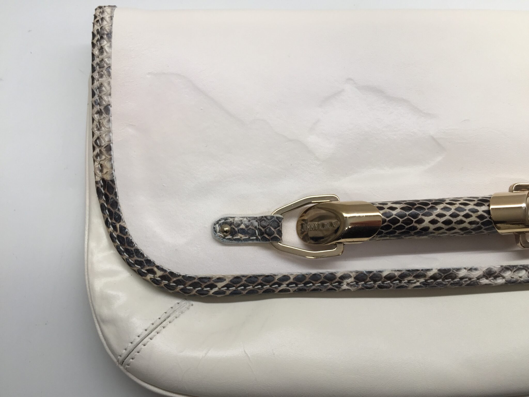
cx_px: 264
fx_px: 443
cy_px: 198
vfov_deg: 48.2
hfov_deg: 61.7
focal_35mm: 29
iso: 40
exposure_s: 1/60
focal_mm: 4.15
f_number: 2.2
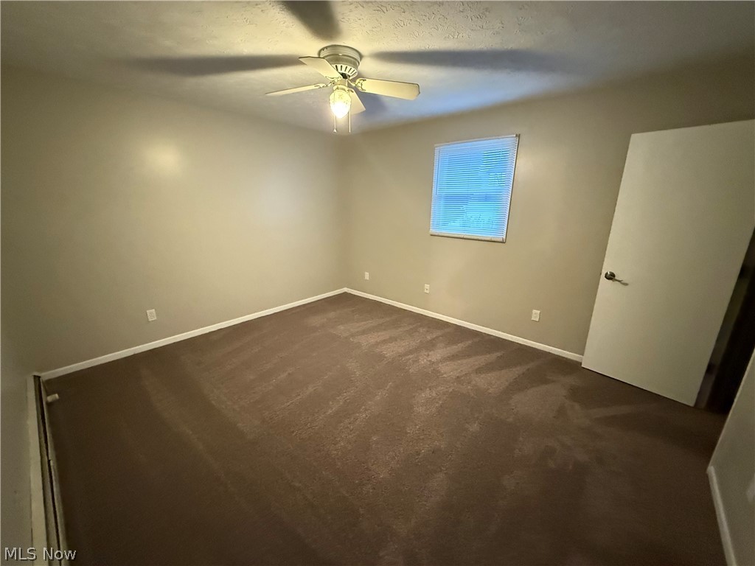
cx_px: 378
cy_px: 283
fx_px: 305
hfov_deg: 102.1
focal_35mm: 14
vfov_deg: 85.7
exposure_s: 1/60
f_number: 2.2
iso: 1250
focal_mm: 2.22
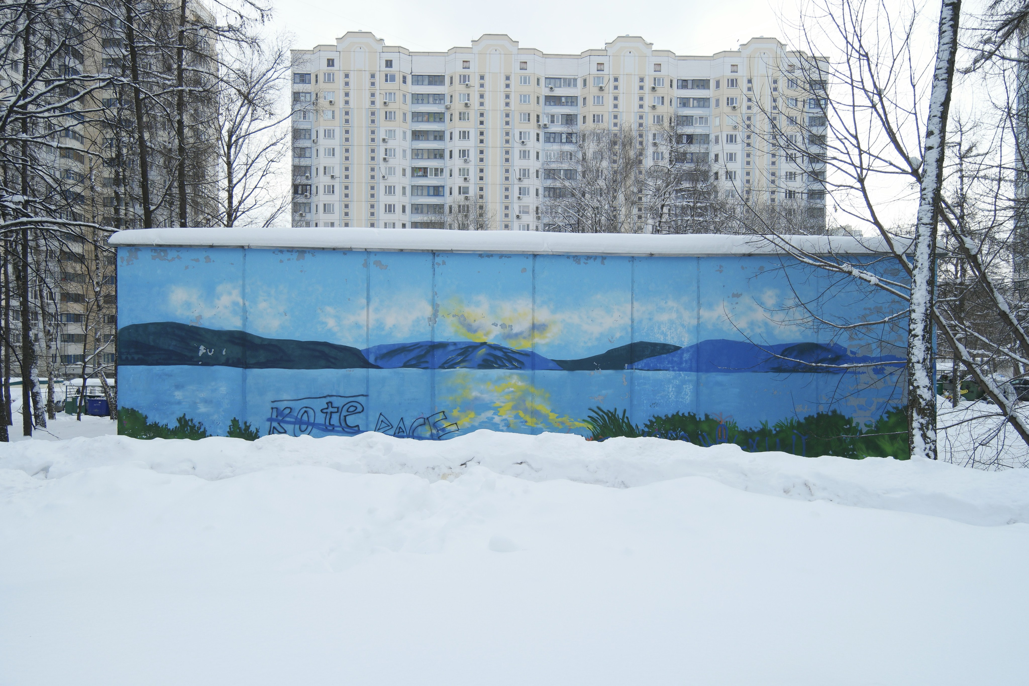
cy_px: 343
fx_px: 657
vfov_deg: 55.1
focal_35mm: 23
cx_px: 514
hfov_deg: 76.1
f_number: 5.6
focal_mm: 15
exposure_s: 1/800
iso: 400
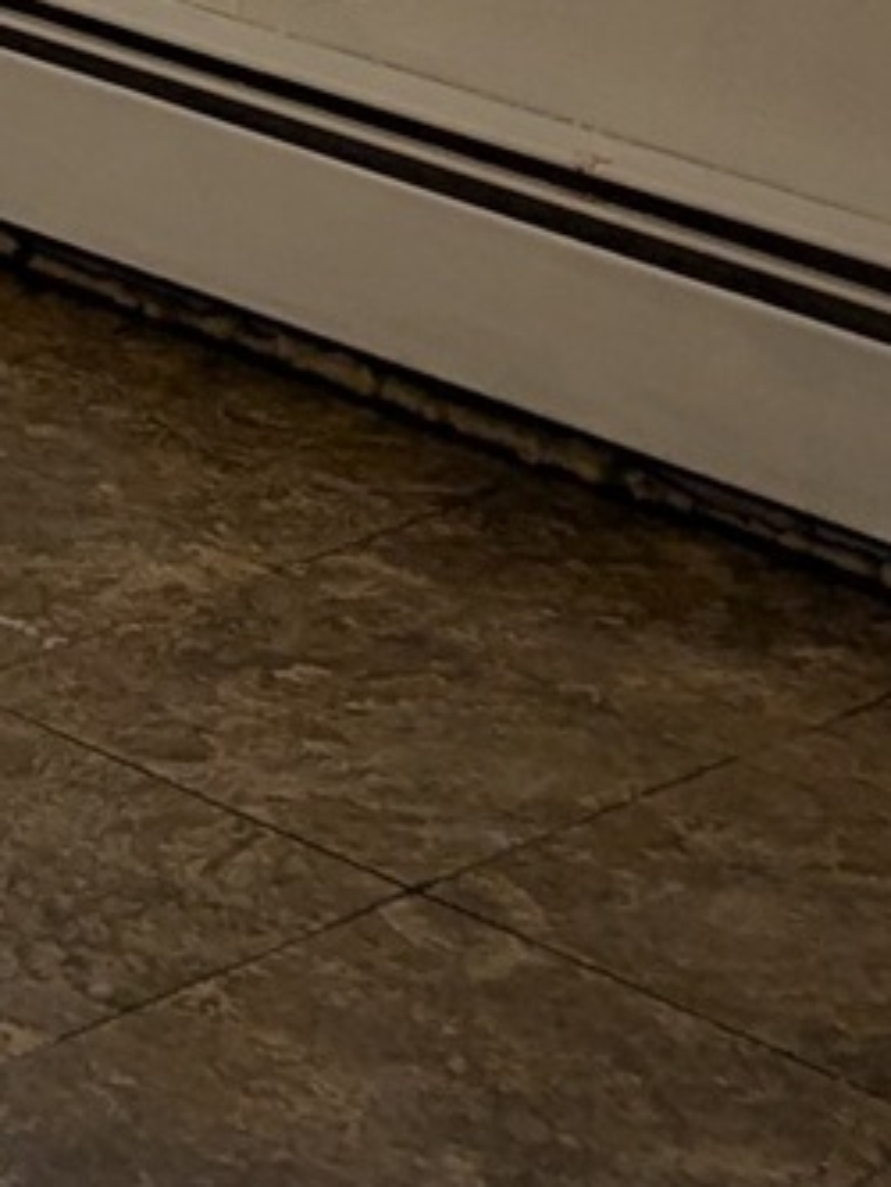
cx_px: -1714
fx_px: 5693
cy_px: -749
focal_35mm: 166
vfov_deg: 11.3
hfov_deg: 7.8
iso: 52
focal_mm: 6.81
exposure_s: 1/120
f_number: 1.85
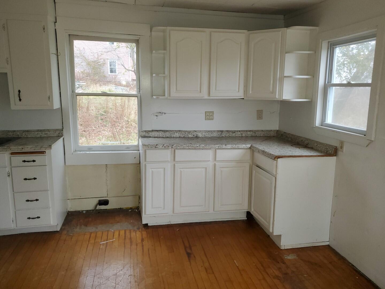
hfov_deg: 67.3
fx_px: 289
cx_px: 192
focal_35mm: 26
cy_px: 144
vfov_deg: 53.1
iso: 100
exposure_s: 1/50
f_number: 1.5
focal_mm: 4.3
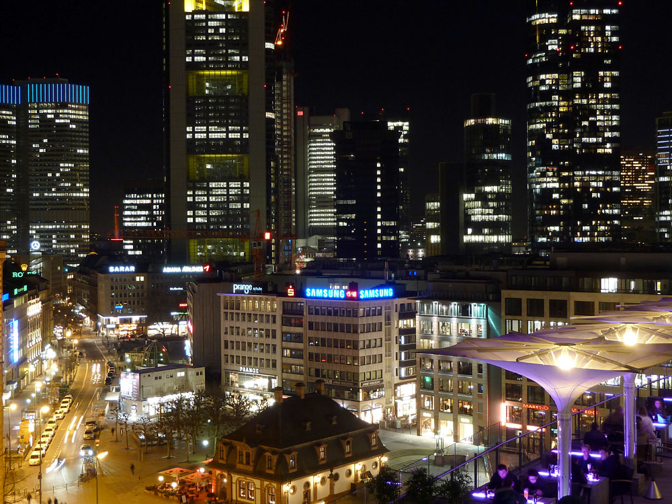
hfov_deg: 39.7
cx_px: 336
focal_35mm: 48
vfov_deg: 30.3
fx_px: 932
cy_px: 252
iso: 80
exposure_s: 1.6
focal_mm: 7.9
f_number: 3.8
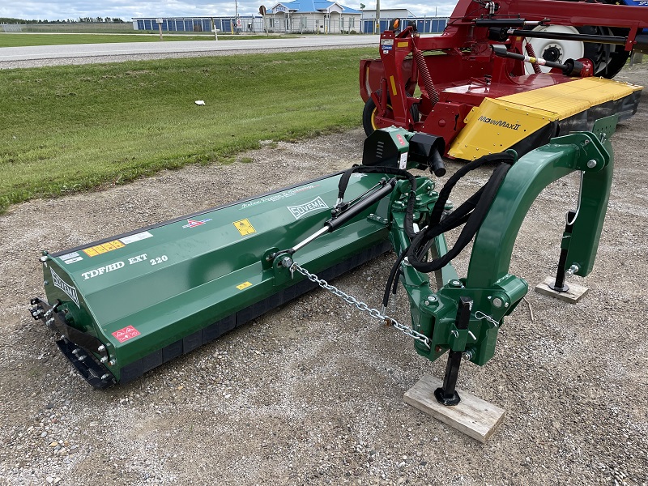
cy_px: 243
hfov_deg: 67.3
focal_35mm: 26
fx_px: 487
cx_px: 324
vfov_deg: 53.1
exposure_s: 1/1575
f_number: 1.6
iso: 32
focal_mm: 4.2
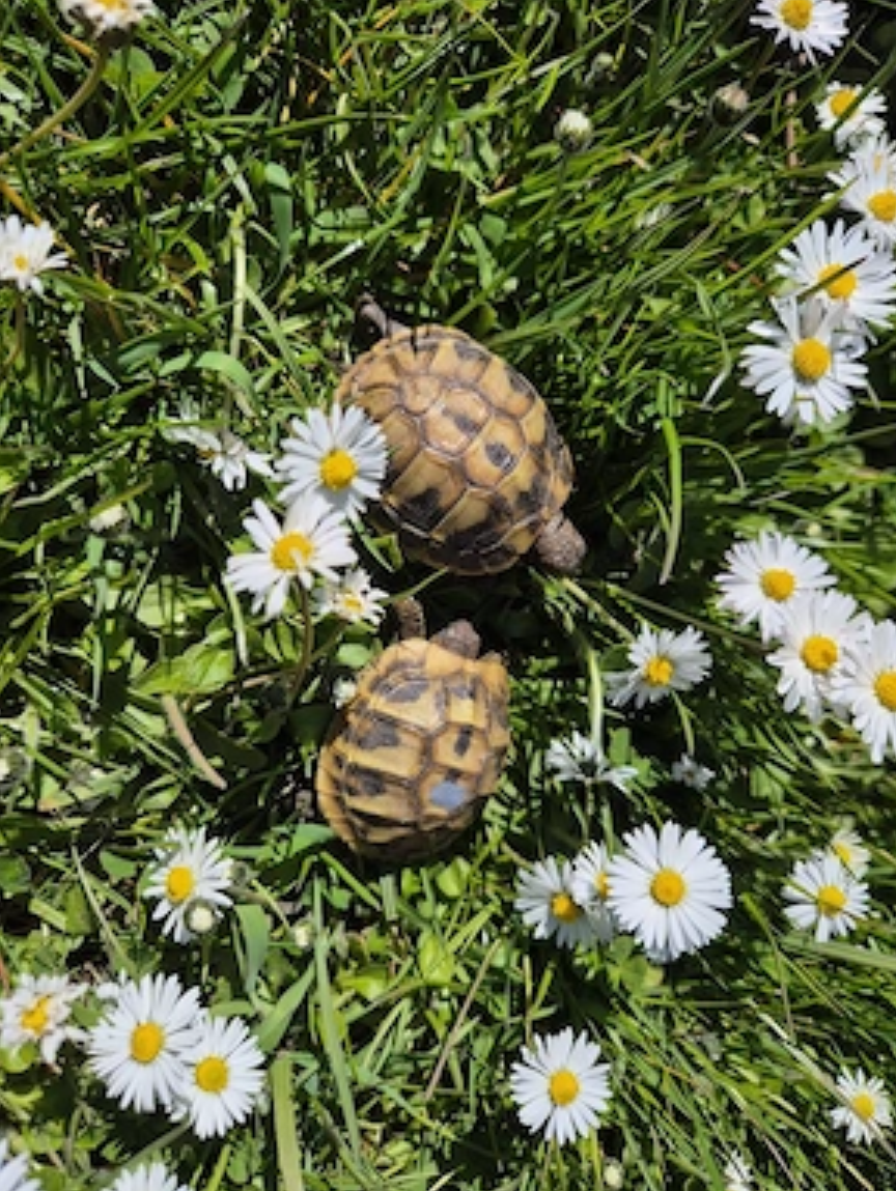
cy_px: 575
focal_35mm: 24
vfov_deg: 71.5
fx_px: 827
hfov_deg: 56.9
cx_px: 464
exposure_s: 1/3333
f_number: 1.8
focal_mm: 5.4
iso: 25
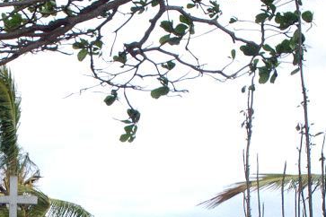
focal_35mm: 95
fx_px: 860
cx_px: 33
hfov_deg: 21.0
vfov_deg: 13.7
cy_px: 301
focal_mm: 6
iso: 100
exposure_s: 1/418
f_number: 4.5
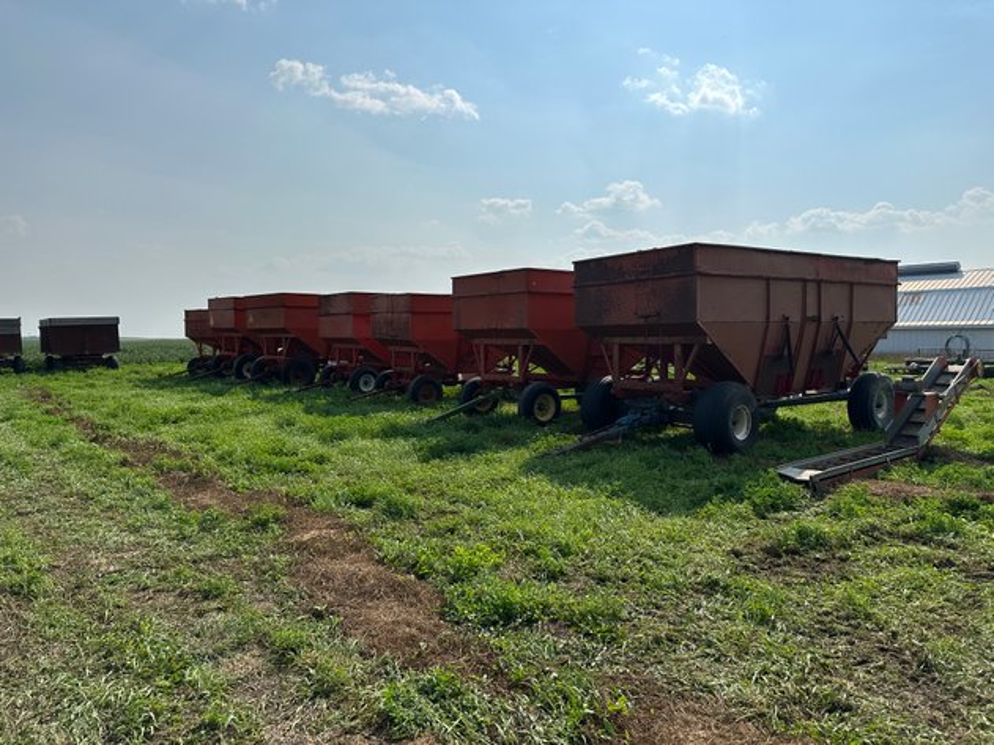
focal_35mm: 24
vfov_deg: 56.8
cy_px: 372
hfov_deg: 71.6
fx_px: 689
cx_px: 497
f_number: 1.78
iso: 80
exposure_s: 1/13699
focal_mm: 6.86
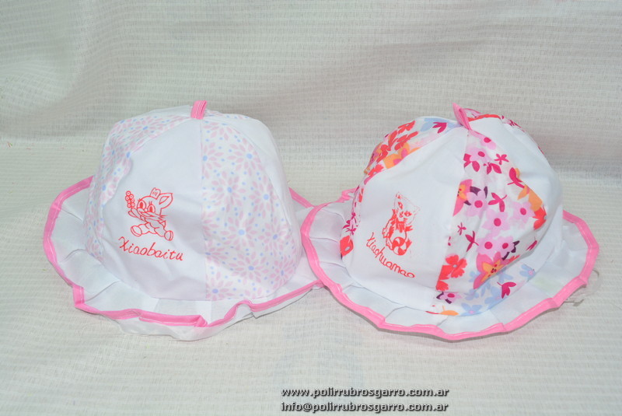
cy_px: 208
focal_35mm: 39
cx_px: 311
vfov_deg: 34.3
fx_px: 674
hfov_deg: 49.5
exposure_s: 1/15
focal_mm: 26
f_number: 8
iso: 640
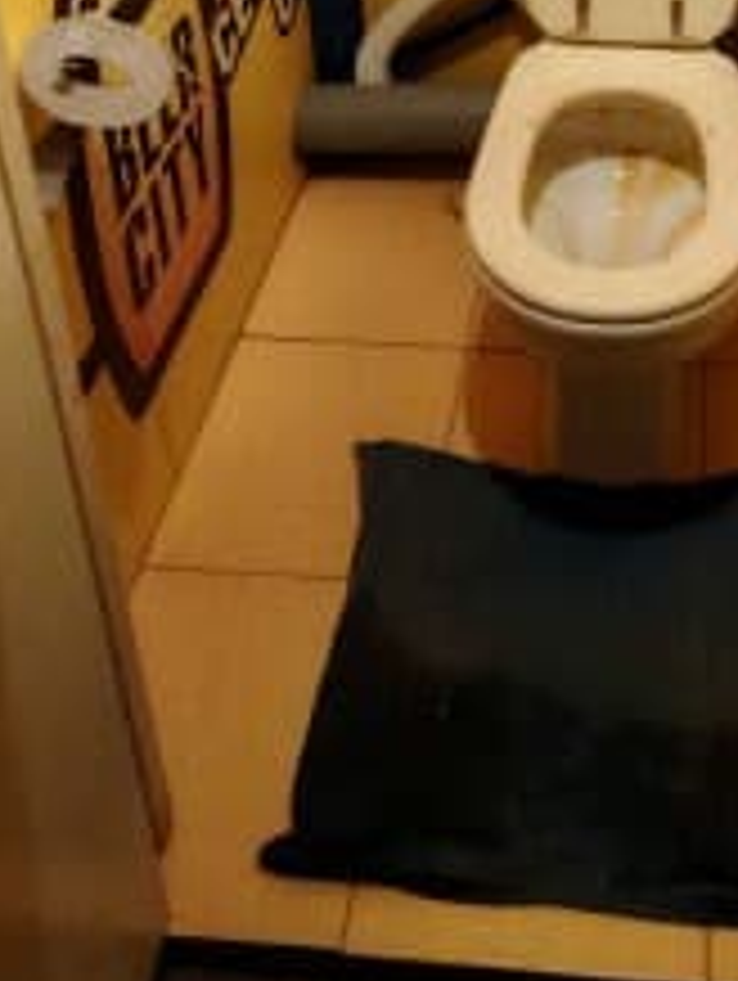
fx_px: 1248
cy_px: -270
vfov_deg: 32.9
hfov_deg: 32.0
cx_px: 603
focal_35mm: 44
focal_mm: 1.96
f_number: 2.2
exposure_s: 1/20
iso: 320
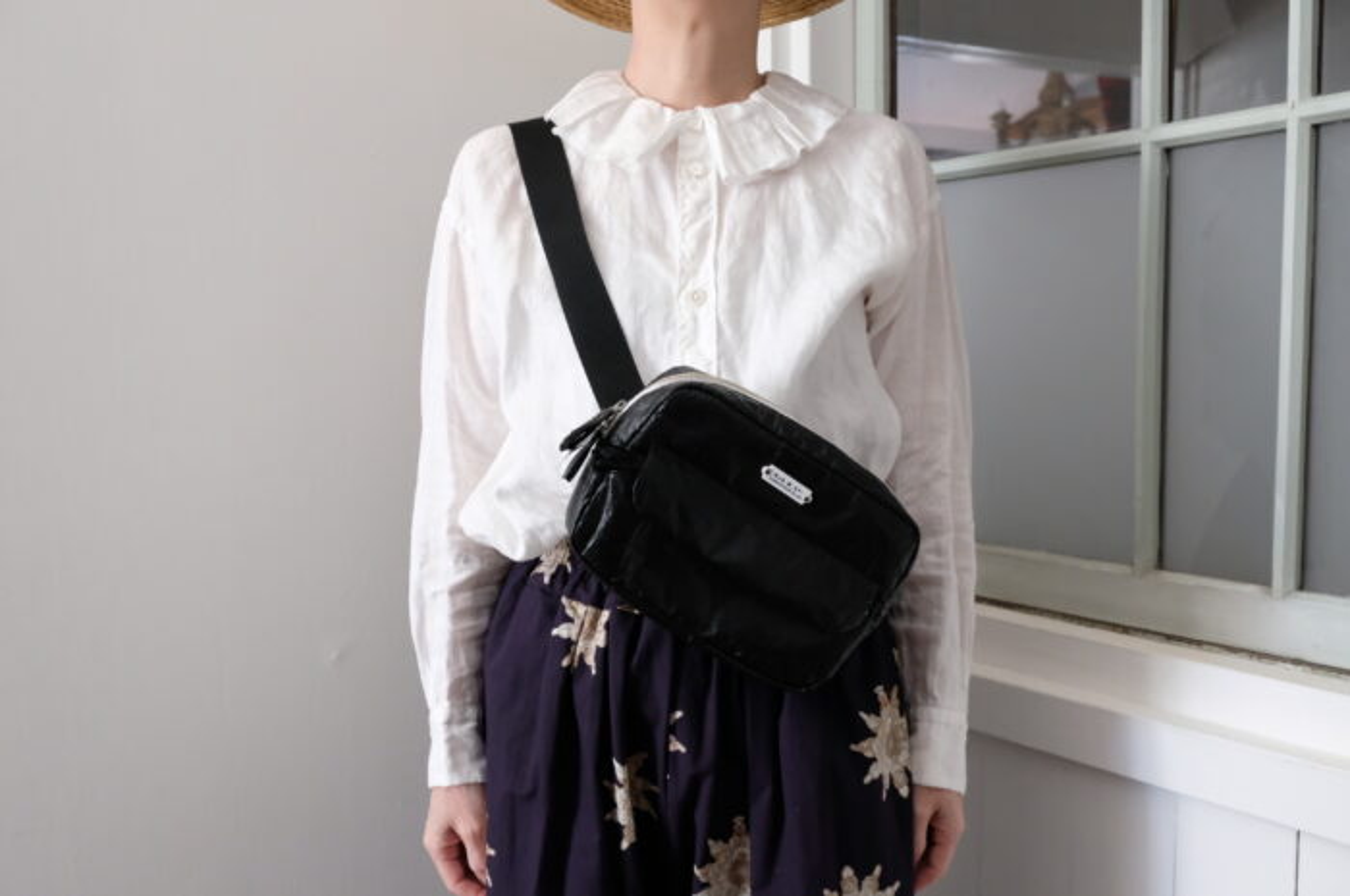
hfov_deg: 54.5
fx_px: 1311
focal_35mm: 35
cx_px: 675
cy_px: 448
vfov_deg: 37.8
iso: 3200
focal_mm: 23.3
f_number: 5.6
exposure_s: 1/125
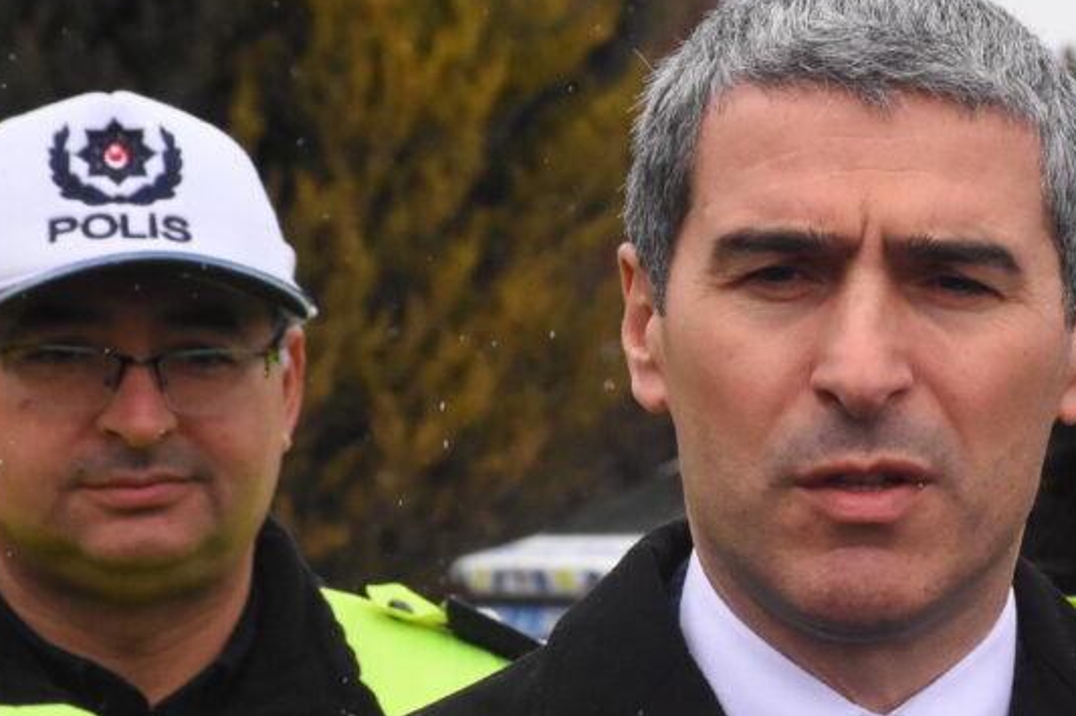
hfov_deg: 8.1
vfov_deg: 5.4
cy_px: 546
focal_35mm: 252
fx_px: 7529
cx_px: 1233
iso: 2500
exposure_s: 1/2000
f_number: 11
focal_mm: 70
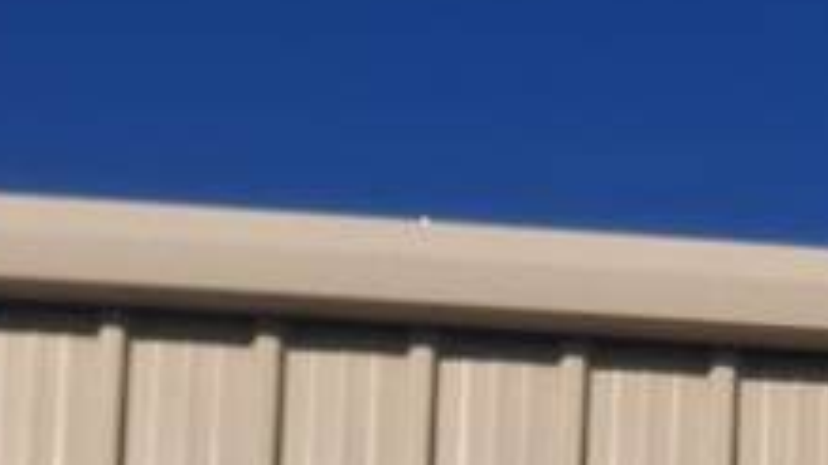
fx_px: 3490
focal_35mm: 159
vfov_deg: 6.6
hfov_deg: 12.8
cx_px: 1278
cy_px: 1576
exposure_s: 1/2817
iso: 32
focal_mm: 4.69
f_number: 1.8
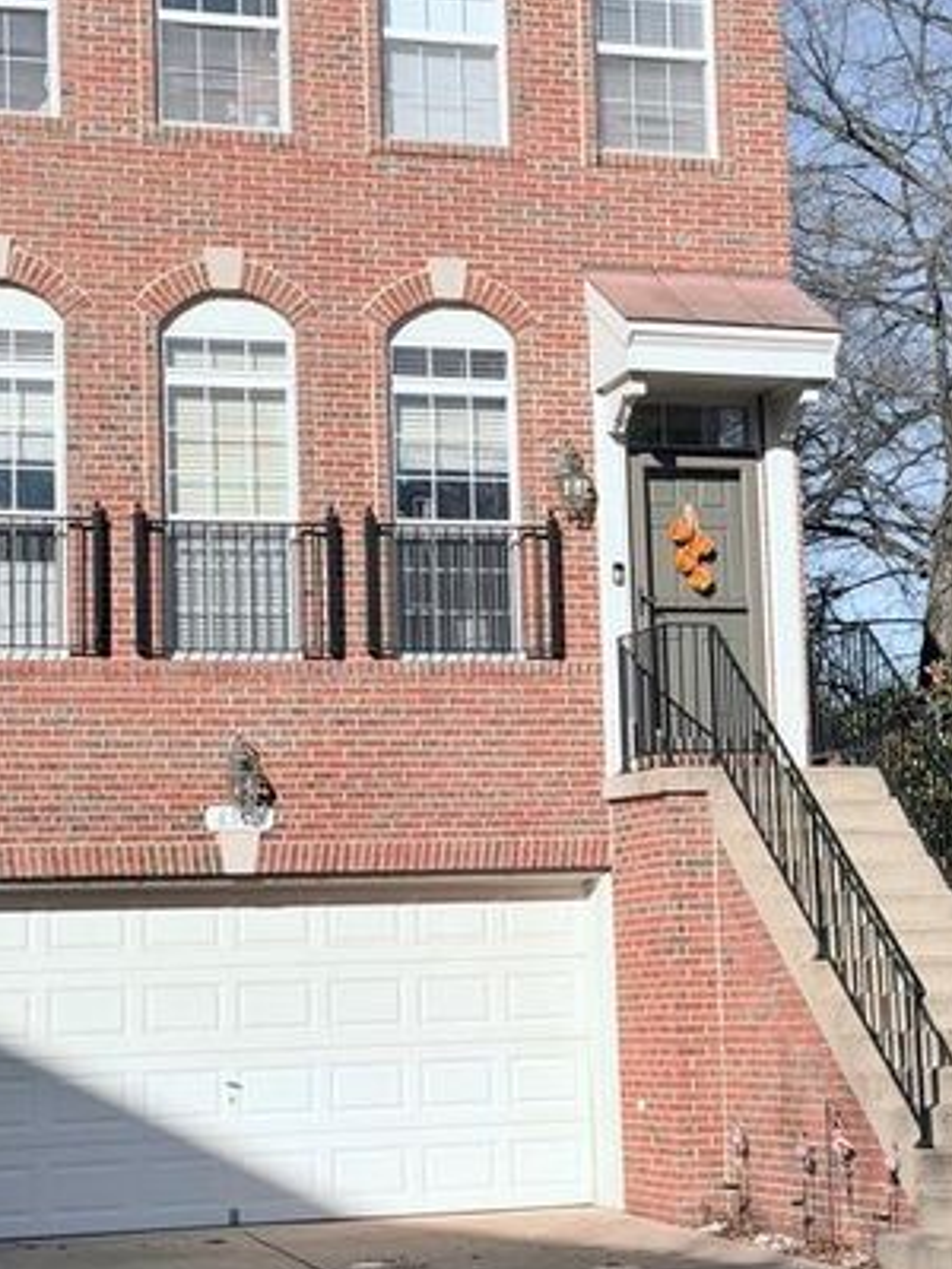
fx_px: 2934
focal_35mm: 80
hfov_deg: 18.4
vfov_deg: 24.4
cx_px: 505
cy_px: 633
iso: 64
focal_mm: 6.76
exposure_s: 1/7874
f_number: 1.78
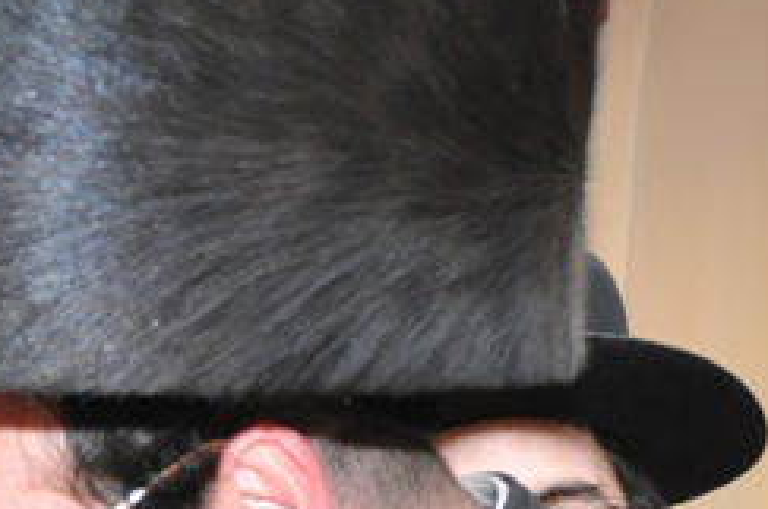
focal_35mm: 158
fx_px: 3366
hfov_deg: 12.6
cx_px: -247
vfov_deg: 8.3
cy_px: 983
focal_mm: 25
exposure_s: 1/60
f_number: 5.6
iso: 800
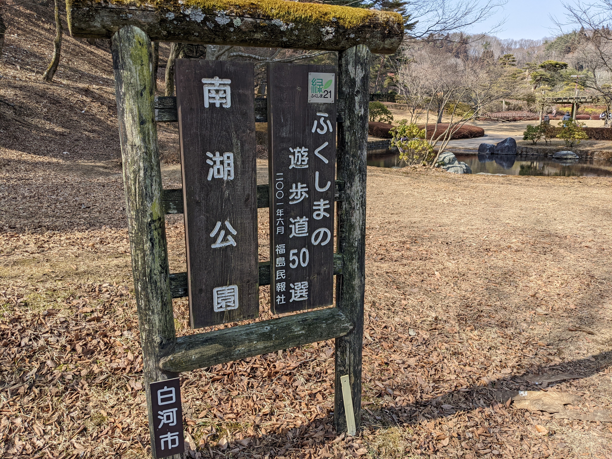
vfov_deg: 51.4
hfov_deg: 65.3
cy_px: 230
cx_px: 306
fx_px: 477
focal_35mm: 27
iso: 53
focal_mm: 4.38
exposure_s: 1/1462
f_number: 1.73
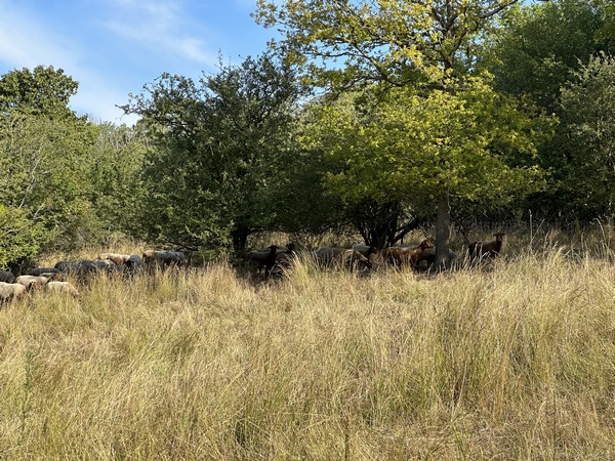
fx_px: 1368
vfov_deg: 19.1
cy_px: 230
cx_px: 308
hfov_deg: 25.3
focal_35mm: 77
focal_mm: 9
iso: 32
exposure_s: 1/447
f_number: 2.8
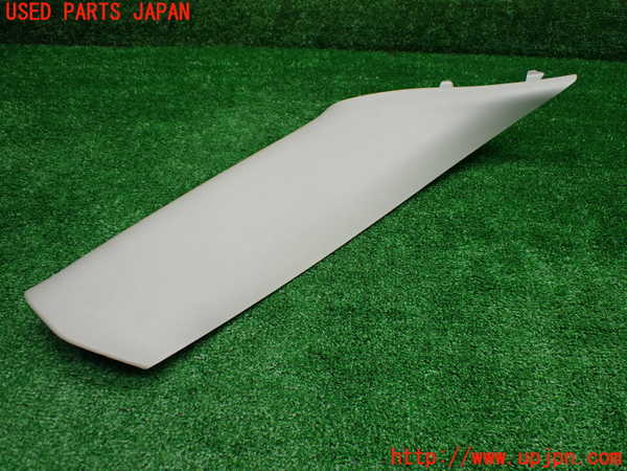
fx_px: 543
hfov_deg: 60.0
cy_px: 236
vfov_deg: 46.8
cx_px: 314
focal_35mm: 30
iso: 320
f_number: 2.3
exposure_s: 1/125
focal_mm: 5.4
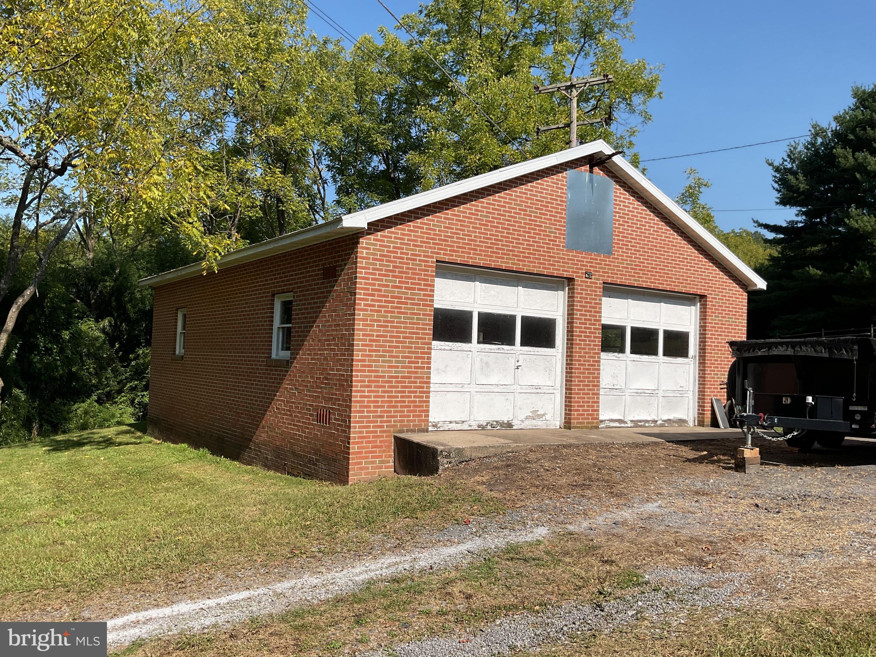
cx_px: 438
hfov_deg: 61.7
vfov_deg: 48.2
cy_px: 328
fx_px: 734
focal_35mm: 29
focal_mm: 3
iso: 16
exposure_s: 1/2058
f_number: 1.8
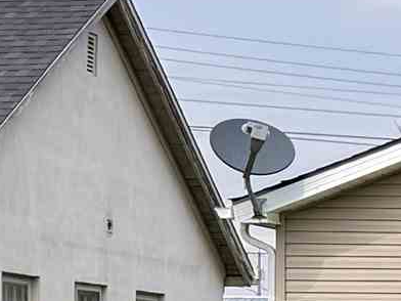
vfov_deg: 7.8
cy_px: 380
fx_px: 2178
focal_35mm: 188
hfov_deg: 9.0
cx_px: 1094
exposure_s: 1/3021
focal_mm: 6.76
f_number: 1.78
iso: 100
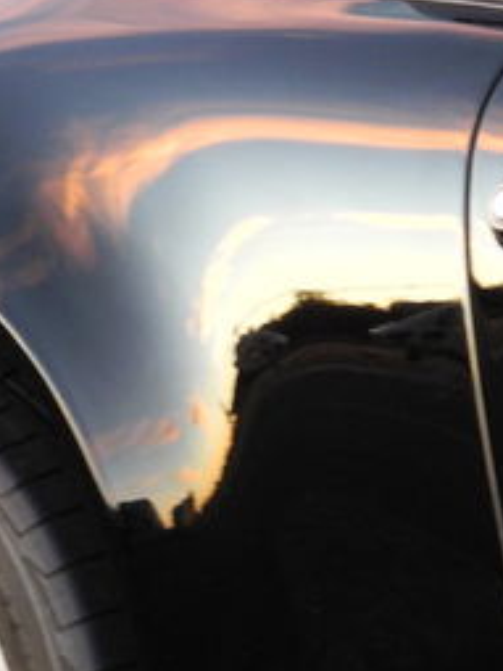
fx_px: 6961
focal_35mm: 359
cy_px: 508
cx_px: 200
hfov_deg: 4.1
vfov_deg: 5.5
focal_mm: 25.4
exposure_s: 1/11.8
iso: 400
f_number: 4.5
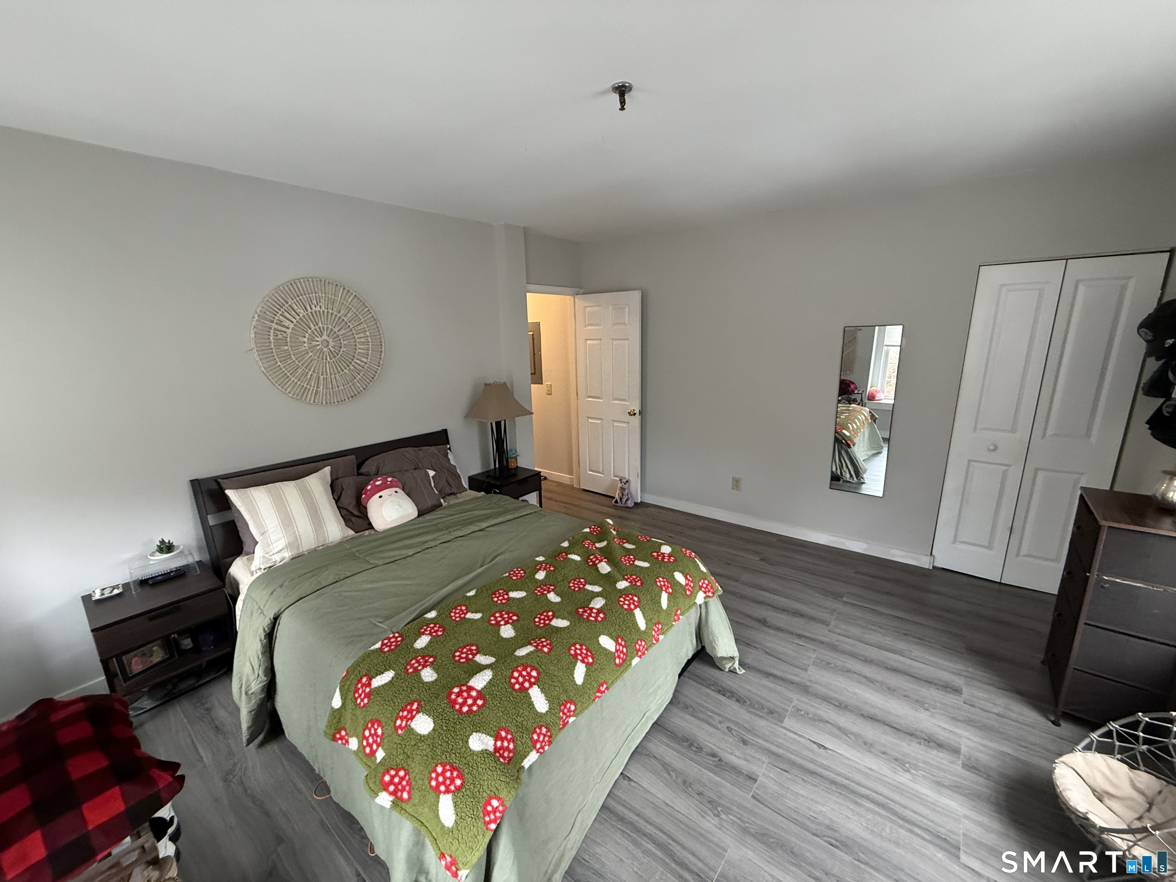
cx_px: 588
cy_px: 441
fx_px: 476
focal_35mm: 14
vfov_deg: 85.7
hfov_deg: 102.1
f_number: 2.2
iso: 400
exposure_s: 1/63
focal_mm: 2.22
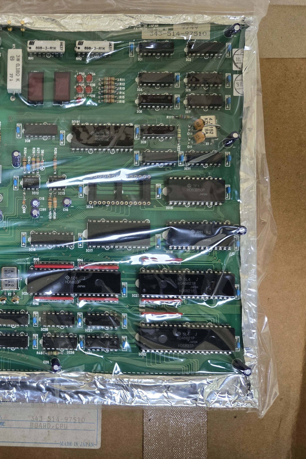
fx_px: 408
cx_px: 29
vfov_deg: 58.7
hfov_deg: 38.3
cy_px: 229
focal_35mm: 32
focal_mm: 5.4
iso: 250
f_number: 1.8
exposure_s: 1/120
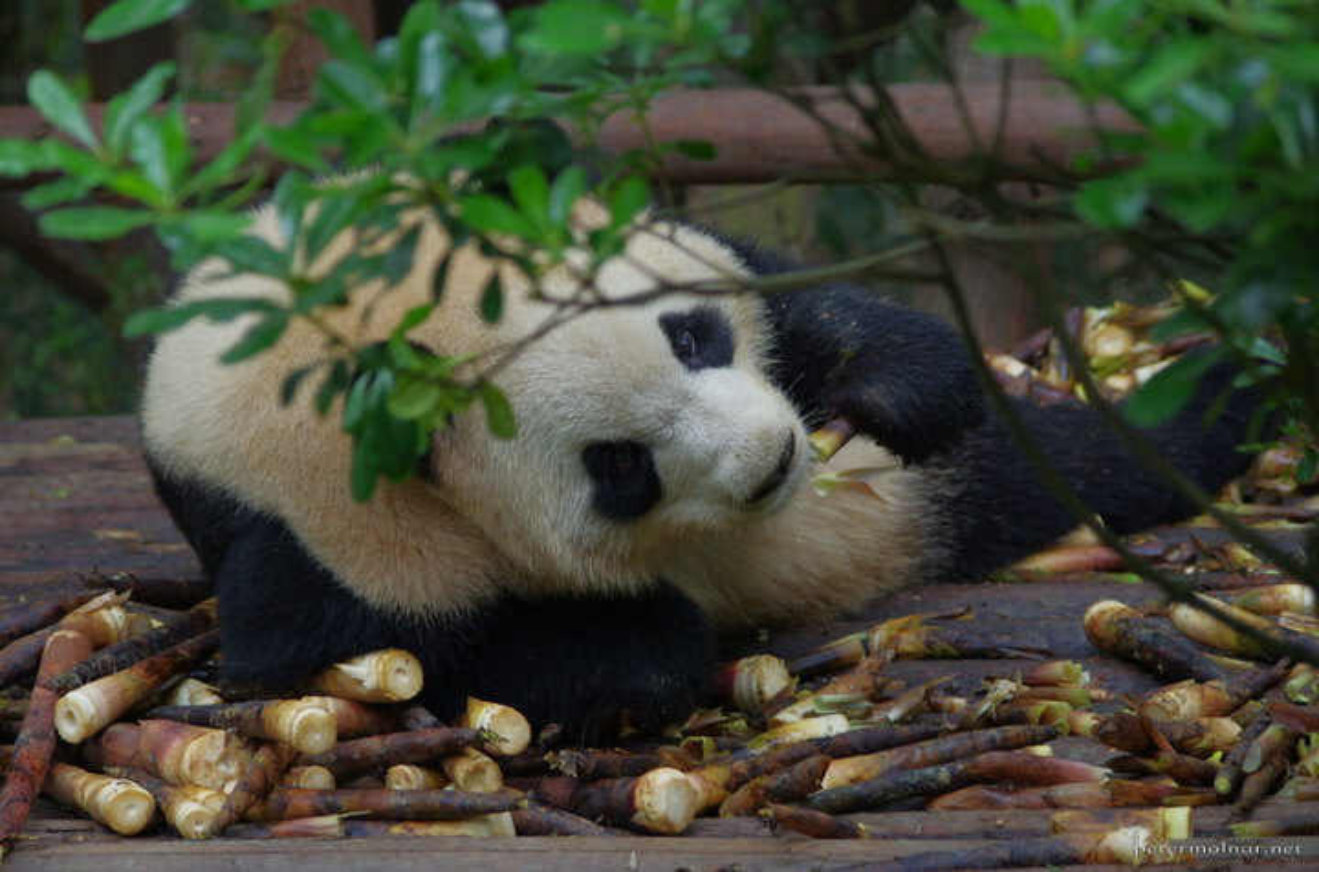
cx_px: 660
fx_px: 6578
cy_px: 436
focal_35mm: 180
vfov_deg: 7.6
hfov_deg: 11.5
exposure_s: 1/60
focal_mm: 120
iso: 250
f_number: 5
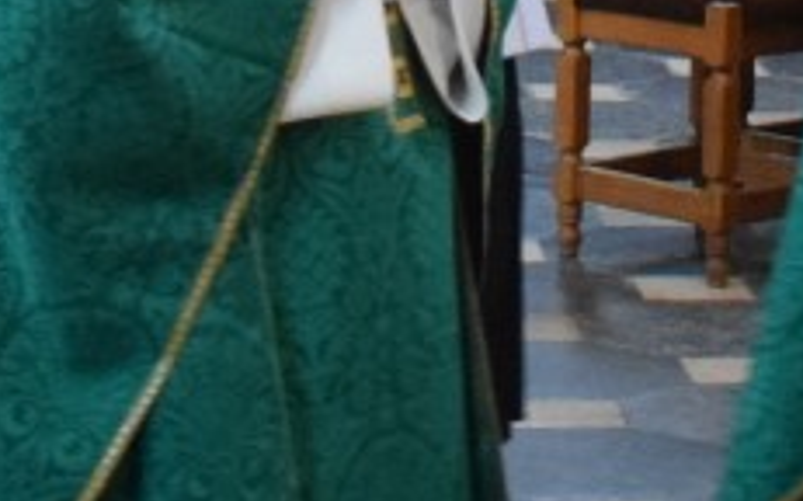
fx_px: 5205
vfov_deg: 5.4
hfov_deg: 8.8
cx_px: 299
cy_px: -591
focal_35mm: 238
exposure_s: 1/60
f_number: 3.8
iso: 3200
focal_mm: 24
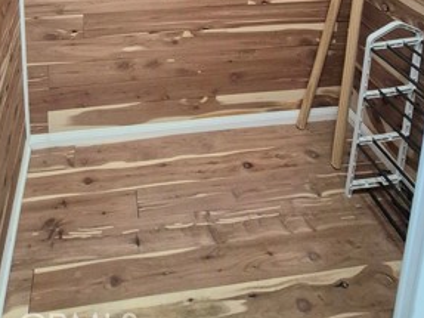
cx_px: 149
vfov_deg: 31.8
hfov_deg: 60.5
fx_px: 355
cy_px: -126
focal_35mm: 29
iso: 800
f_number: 2.2
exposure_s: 1/60.2
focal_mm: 1.74
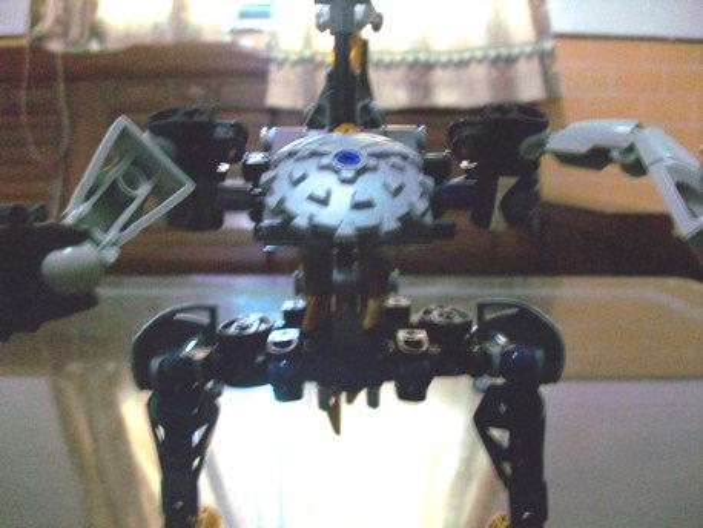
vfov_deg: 44.2
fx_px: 650
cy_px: 264
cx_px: 352
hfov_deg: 56.8
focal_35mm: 32
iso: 160
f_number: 2.8
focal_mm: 5.7
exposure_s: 1/5
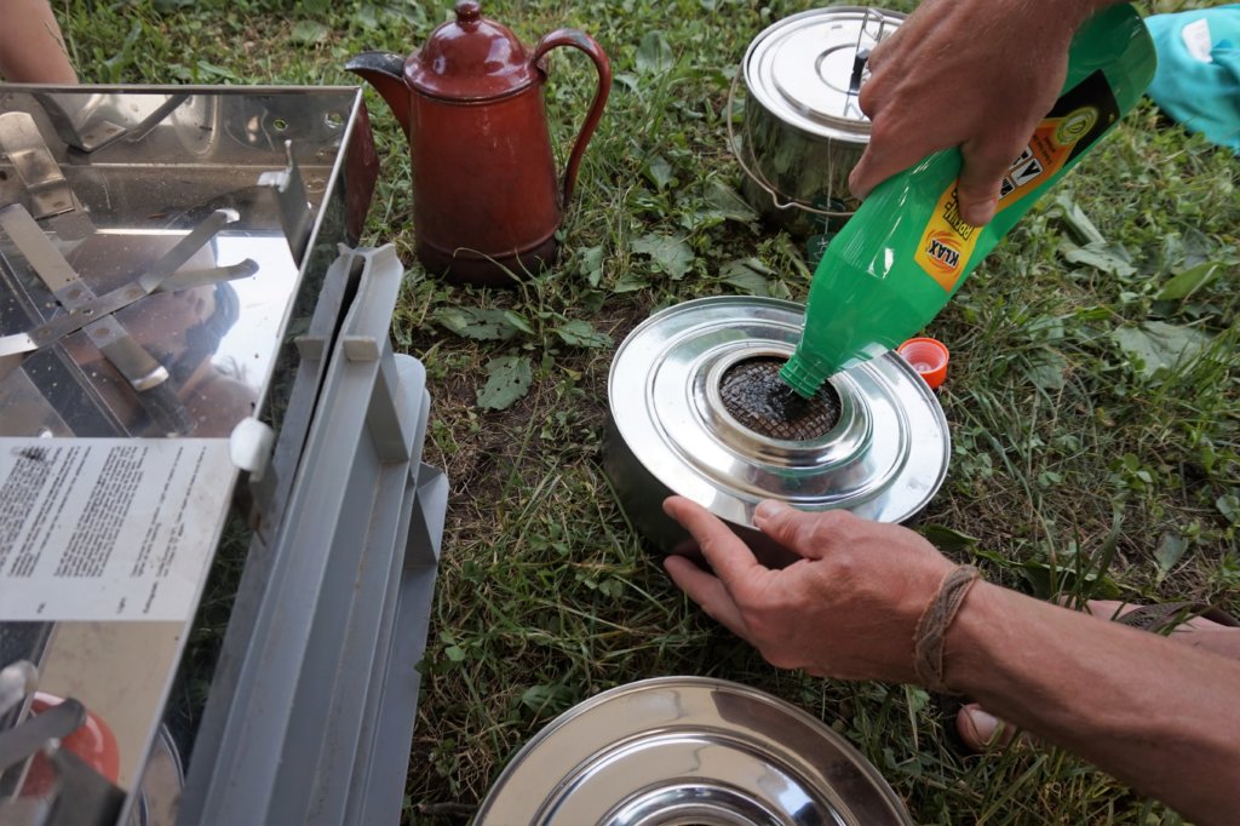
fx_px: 826
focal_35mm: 24
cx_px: 620
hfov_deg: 73.8
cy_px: 413
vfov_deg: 53.1
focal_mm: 16
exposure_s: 1/100
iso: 100
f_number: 4.5
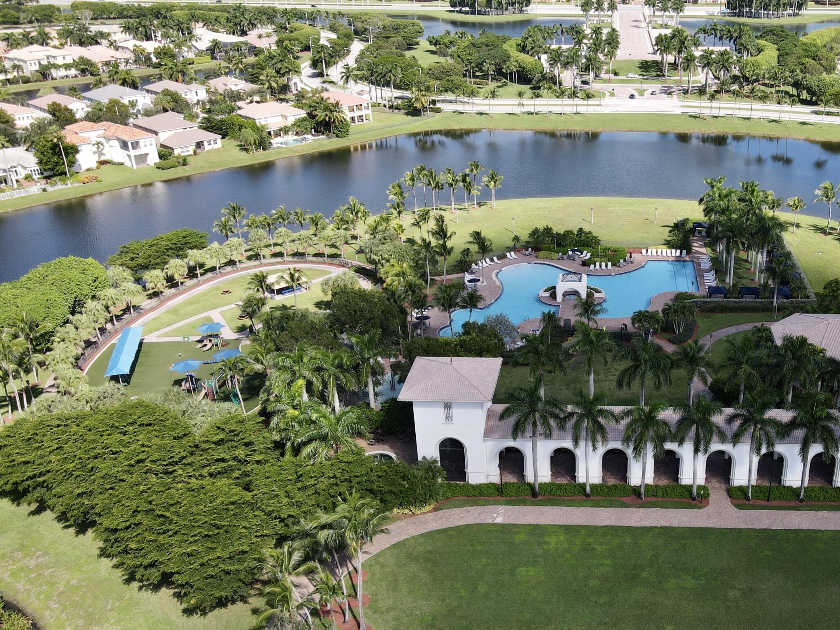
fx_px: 849
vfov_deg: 40.7
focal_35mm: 35
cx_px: 593
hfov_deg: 51.1
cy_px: 338
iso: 100
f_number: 2.8
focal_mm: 4.5
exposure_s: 1/400
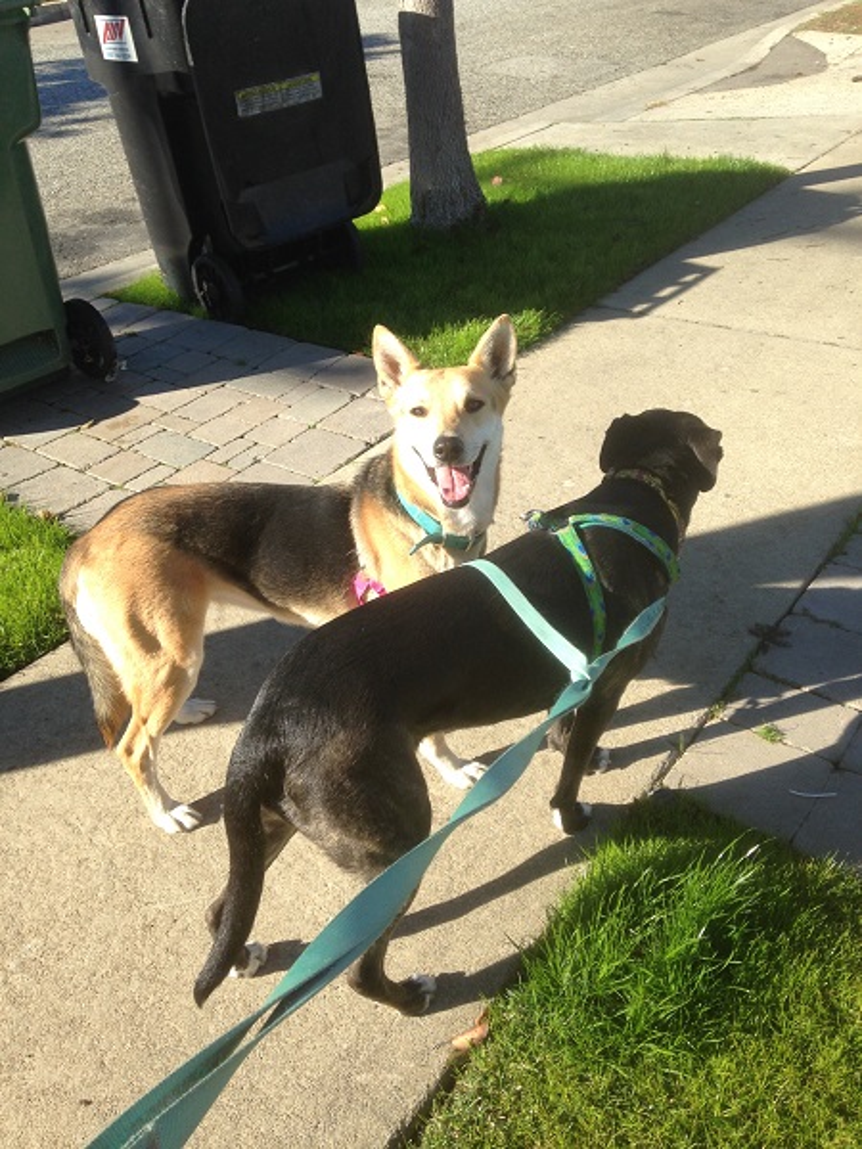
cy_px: 574
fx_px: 1096
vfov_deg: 55.4
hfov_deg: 42.9
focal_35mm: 33
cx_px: 431
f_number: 2.4
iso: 50
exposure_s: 1/616
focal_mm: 4.12
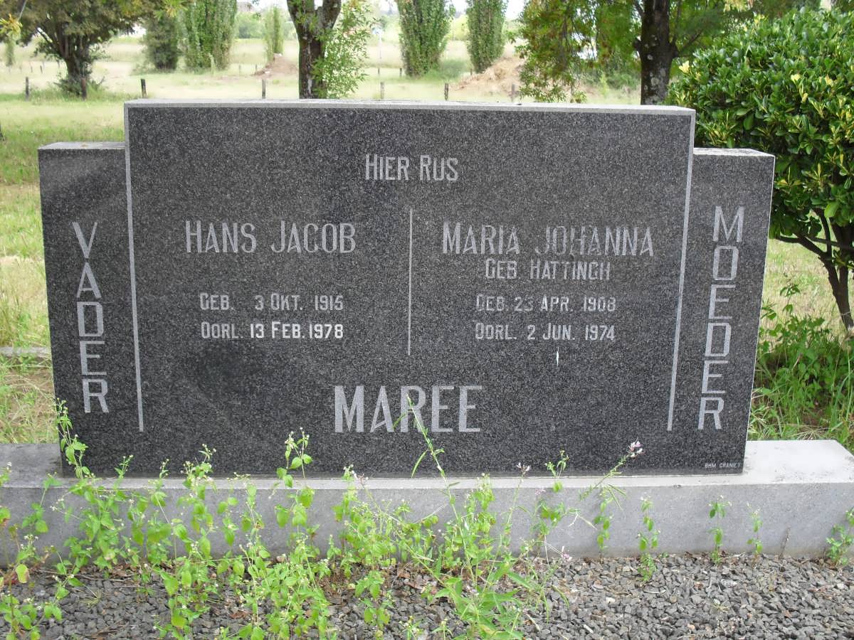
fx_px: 1036
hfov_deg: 44.8
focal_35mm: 42
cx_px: 427
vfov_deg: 34.3
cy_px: 320
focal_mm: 7.5
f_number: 3.6
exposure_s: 1/125
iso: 100
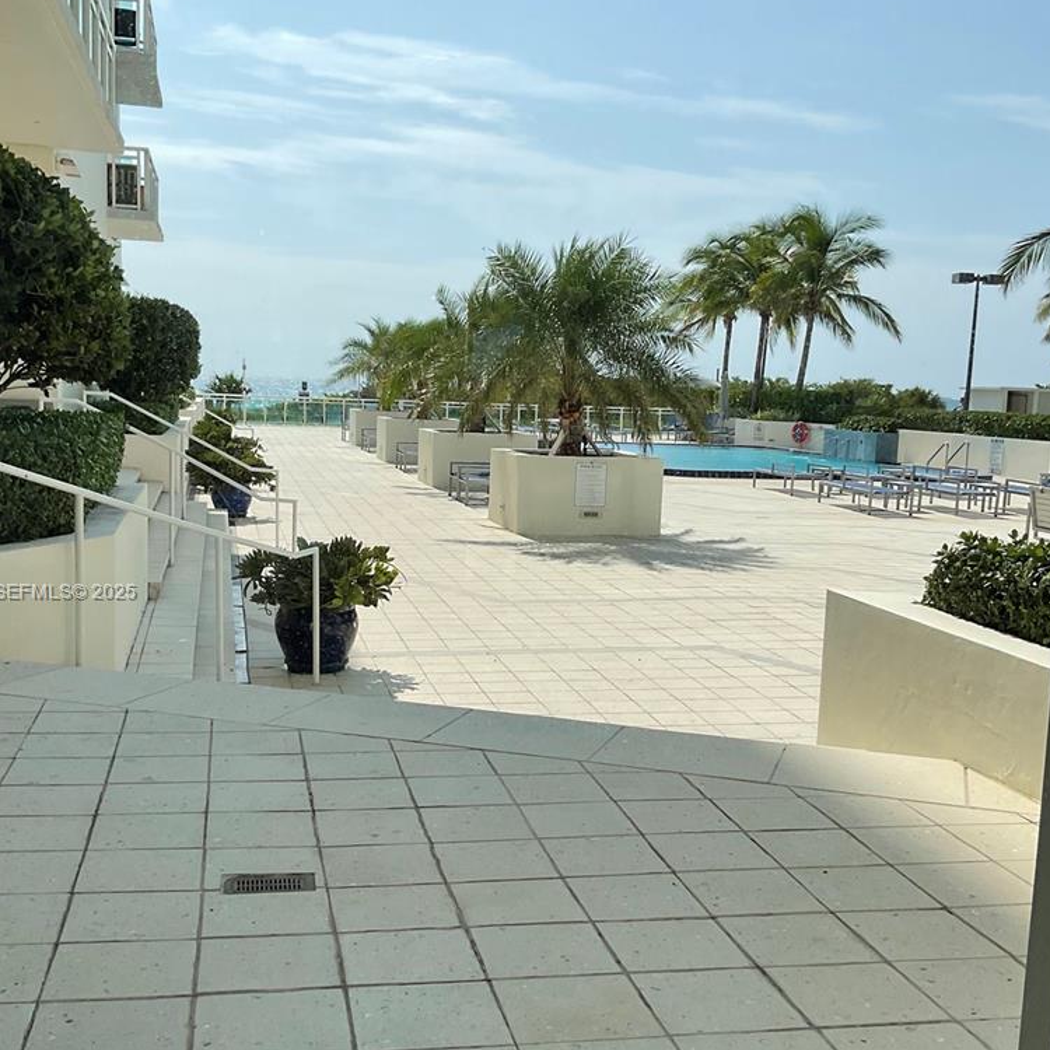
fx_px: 1407
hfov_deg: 40.9
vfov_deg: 40.8
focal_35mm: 41
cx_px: 507
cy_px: 594
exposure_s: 1/1984
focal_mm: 3
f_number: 1.8
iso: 16
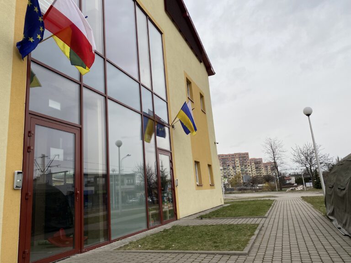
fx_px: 264
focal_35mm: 26
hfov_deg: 67.3
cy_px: 132
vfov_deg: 53.1
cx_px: 176
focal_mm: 4.25
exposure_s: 1/300
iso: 32
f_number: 1.8
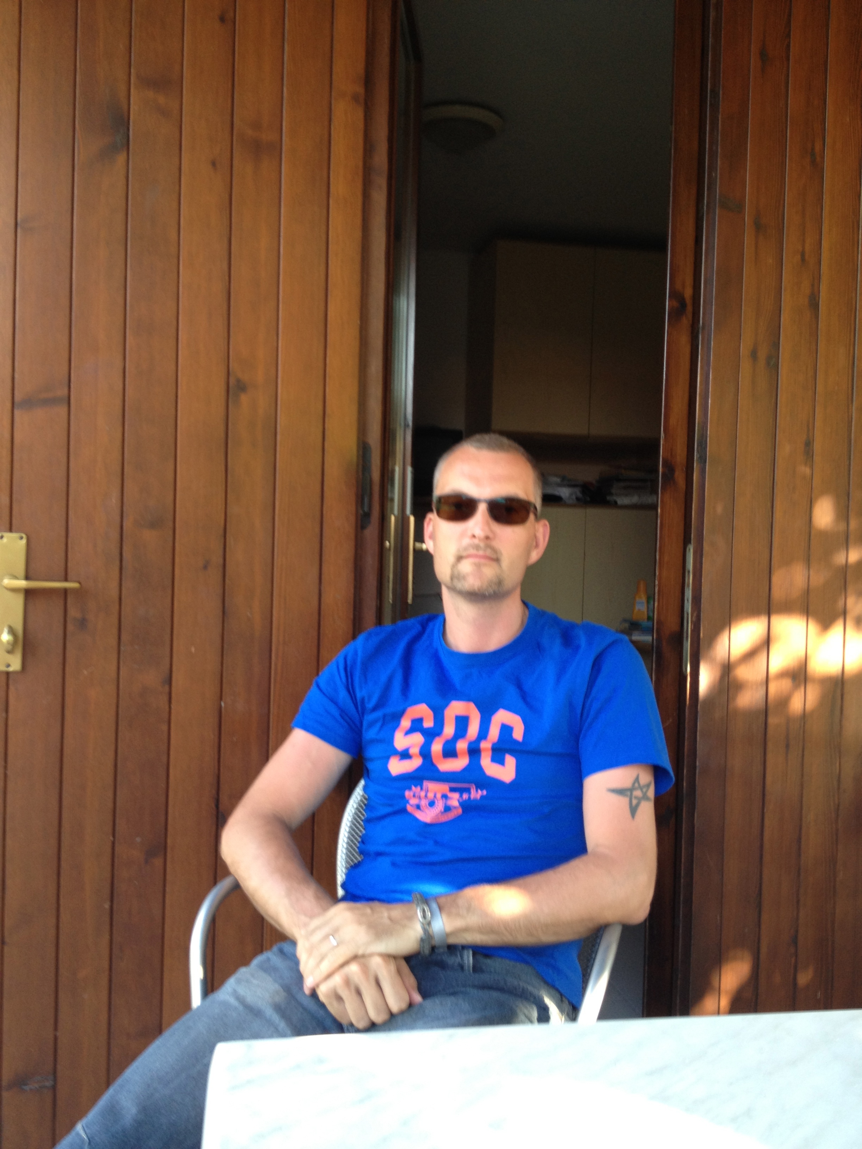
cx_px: 431
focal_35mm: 35
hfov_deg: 40.7
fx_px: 1162
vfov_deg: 52.6
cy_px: 574
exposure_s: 1/30
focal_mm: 4.28
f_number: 2.4
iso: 64
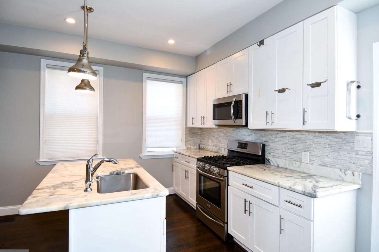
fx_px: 200
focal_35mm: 19
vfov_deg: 64.5
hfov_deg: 86.9
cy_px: 131
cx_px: 186
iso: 200
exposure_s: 1/80
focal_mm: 12
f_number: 4.5
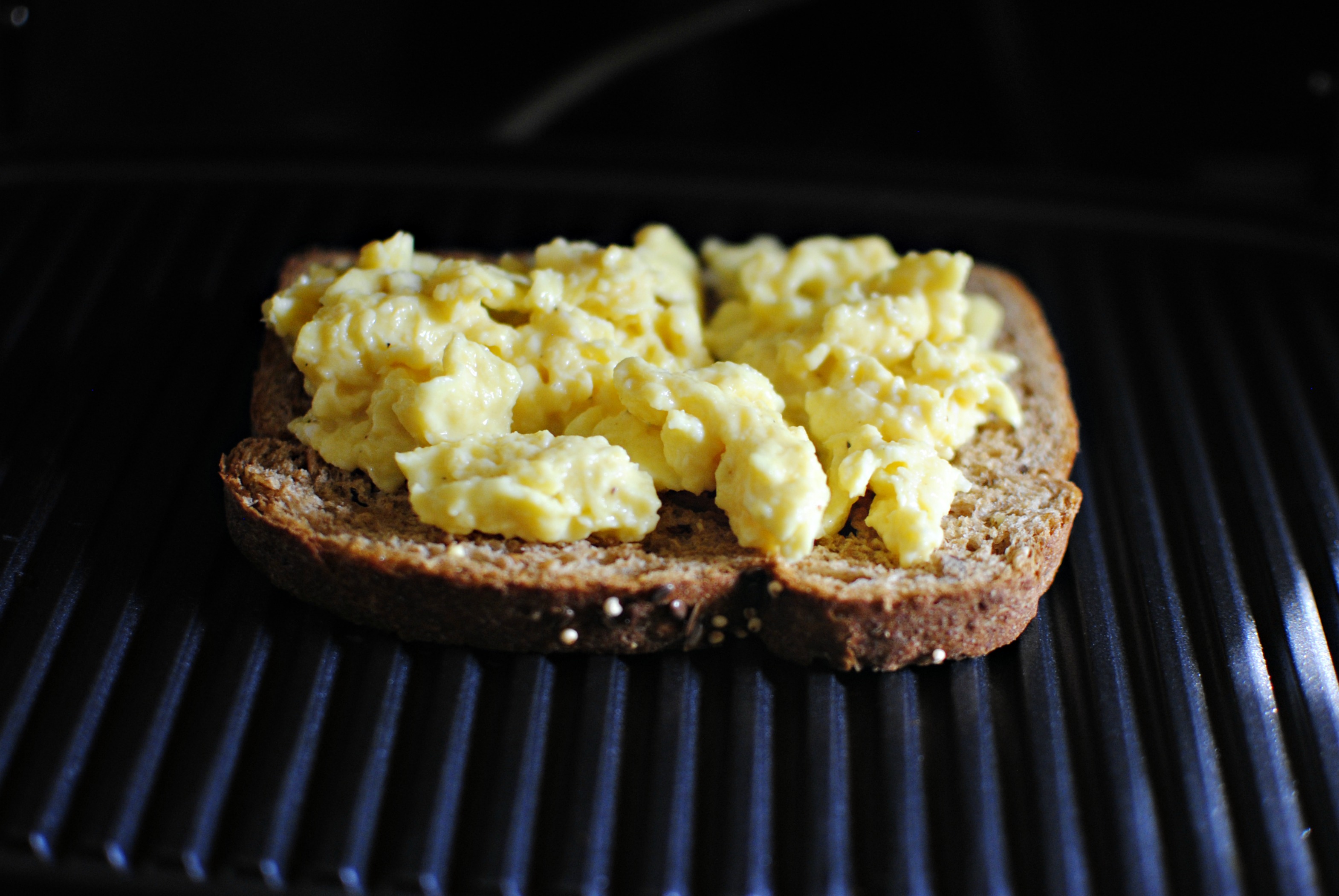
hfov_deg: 37.8
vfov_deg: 25.8
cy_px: 448
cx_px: 670
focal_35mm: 52
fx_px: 1955
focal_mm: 35
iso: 400
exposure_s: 1/100
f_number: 2
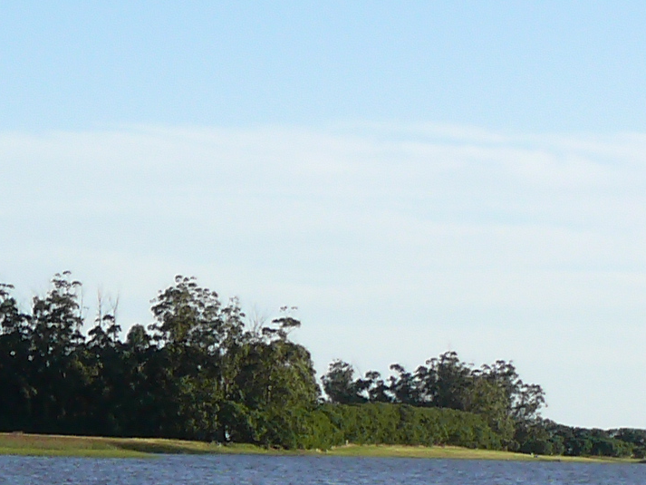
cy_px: 715
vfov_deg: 8.1
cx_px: -633
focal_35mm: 179
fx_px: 3341
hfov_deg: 10.2
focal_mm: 7.4
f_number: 5.6
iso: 100
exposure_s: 1/320
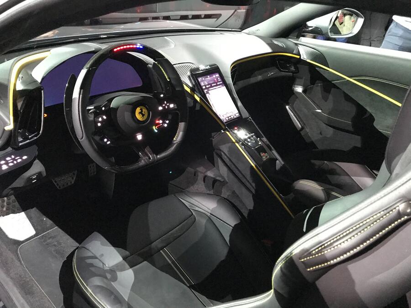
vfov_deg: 49.7
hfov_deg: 63.4
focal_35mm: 28
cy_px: 154
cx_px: 206
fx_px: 332
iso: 100
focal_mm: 3.99
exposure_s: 1/5
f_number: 1.8
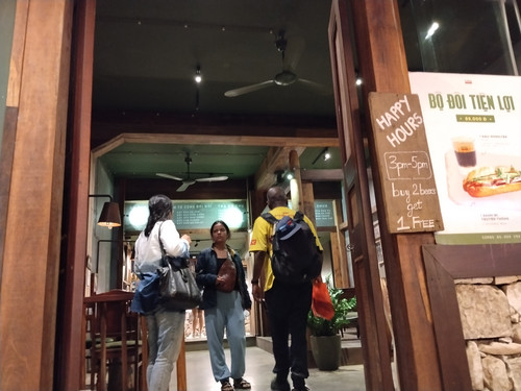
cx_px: 260
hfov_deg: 61.7
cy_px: 196
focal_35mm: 29
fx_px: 436
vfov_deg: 48.2
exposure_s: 1/20
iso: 800
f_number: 1.8
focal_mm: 4.22
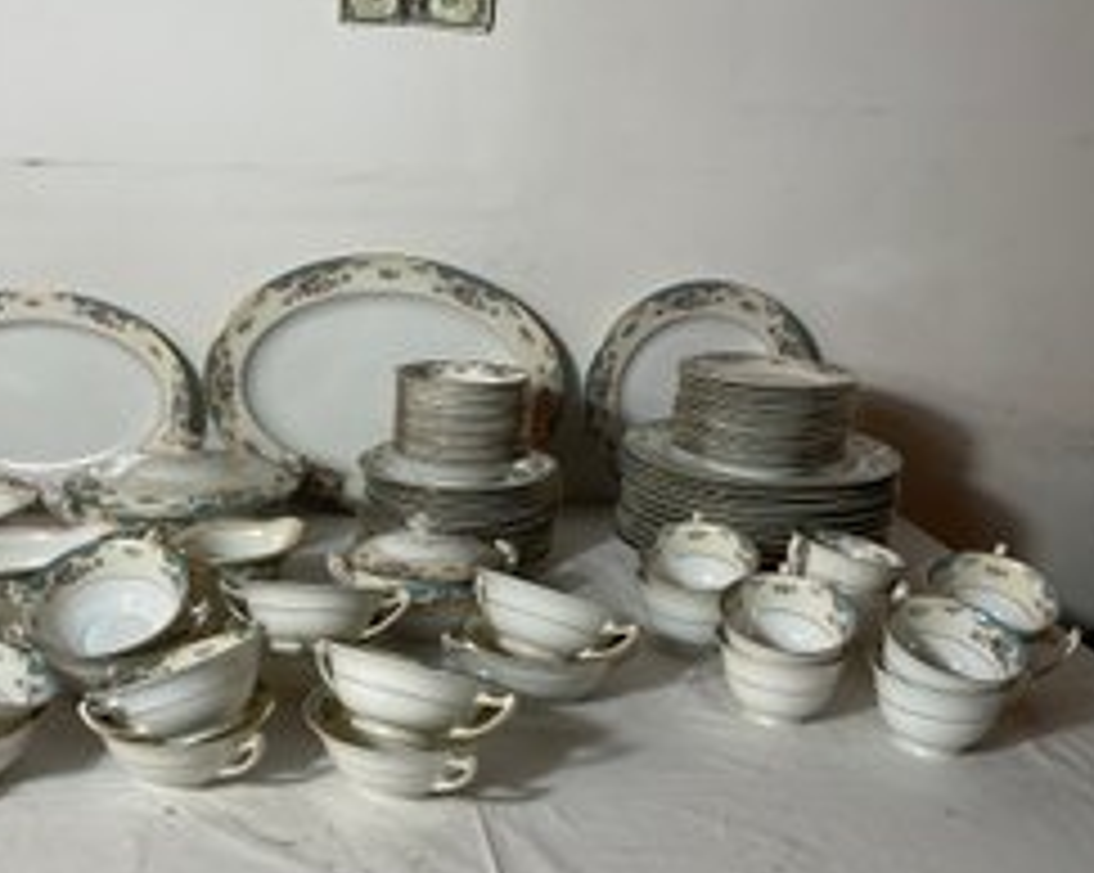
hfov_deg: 45.3
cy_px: 484
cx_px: 385
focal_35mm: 40
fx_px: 1294
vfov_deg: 37.3
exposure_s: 1/120
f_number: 1.8
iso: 32
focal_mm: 3
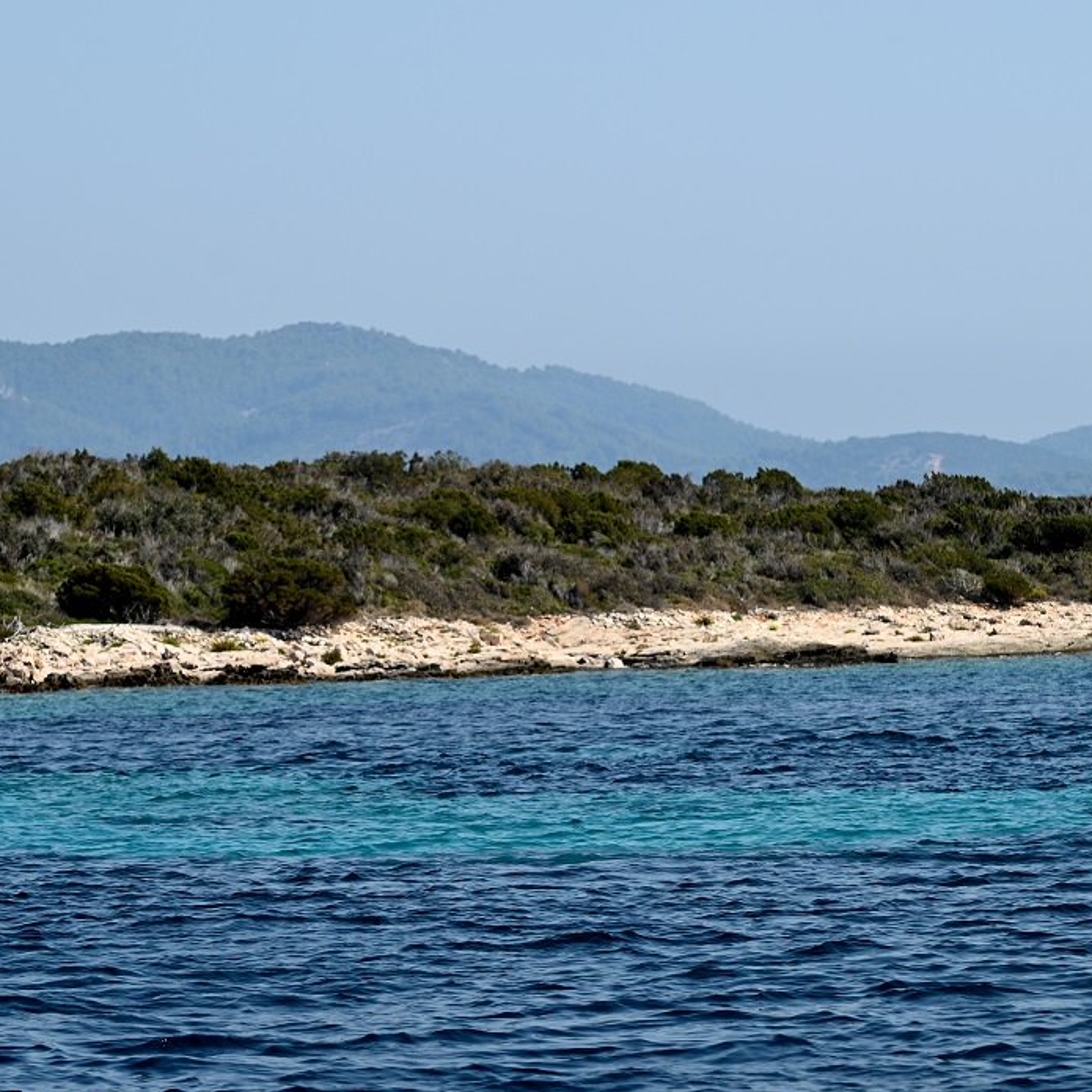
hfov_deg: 10.0
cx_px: 528
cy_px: 537
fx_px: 6246
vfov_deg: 10.0
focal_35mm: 175
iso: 100
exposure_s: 1/640
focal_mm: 110
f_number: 6.3
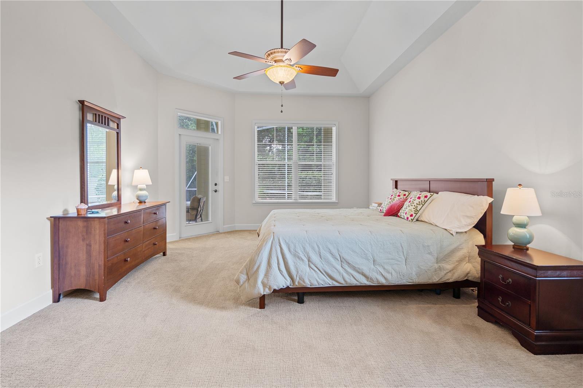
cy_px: 194
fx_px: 259
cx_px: 292
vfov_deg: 73.7
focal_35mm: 16
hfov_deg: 96.7
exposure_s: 1/3
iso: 125
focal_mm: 16
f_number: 4
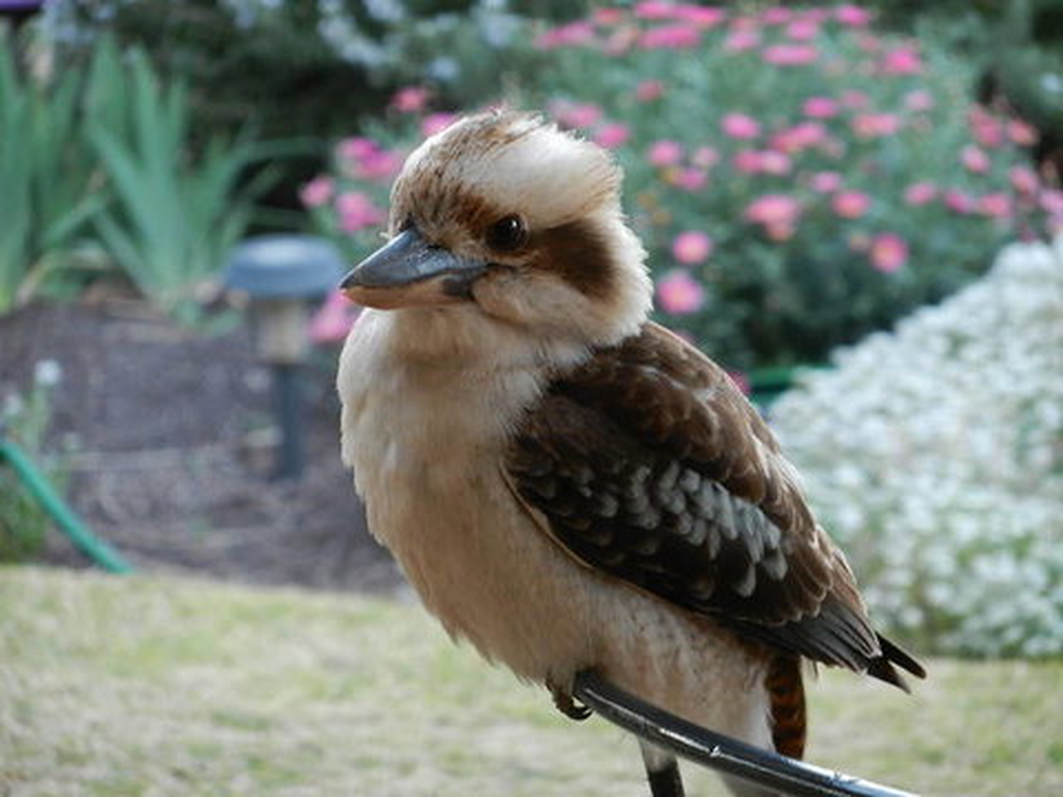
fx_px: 8967
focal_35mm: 292
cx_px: 532
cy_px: 398
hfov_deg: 6.8
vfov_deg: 5.1
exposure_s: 1/13
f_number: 5.3
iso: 400
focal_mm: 52.6
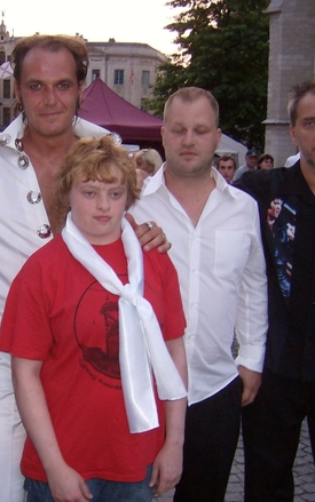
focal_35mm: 52
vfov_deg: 38.8
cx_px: 66
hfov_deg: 24.5
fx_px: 713
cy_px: 252
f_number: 2.8
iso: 200
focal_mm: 6
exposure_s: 1/60
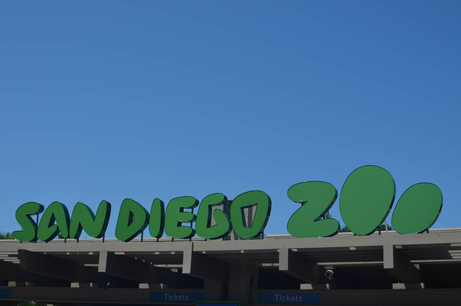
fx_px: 671
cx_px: 230
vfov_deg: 25.6
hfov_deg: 37.9
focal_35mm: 52
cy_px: 153
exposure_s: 1/320
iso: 100
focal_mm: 35
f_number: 9
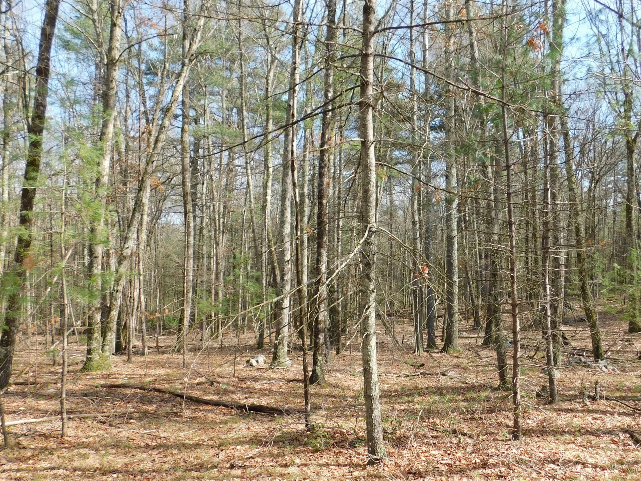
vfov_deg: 44.2
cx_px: 392
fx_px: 593
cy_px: 249
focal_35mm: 32
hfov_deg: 56.3
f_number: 3
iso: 125
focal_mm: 4
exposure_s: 1/400
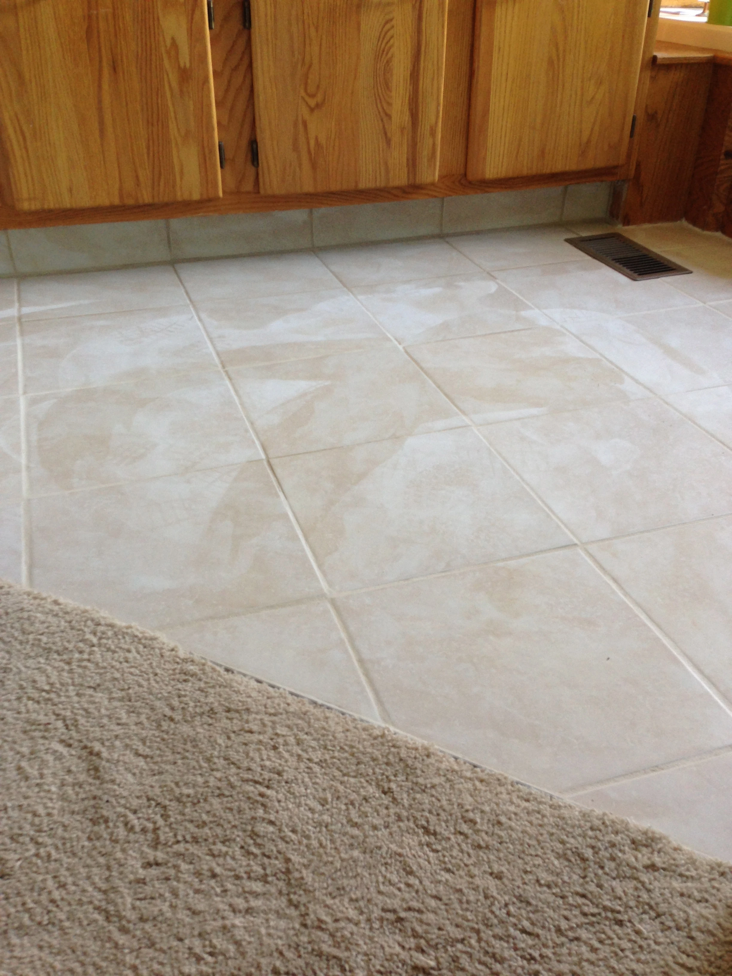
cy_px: 488
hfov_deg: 42.9
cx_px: 366
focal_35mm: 33
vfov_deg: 55.4
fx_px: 930
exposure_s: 1/20
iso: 80
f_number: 2.4
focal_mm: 4.12
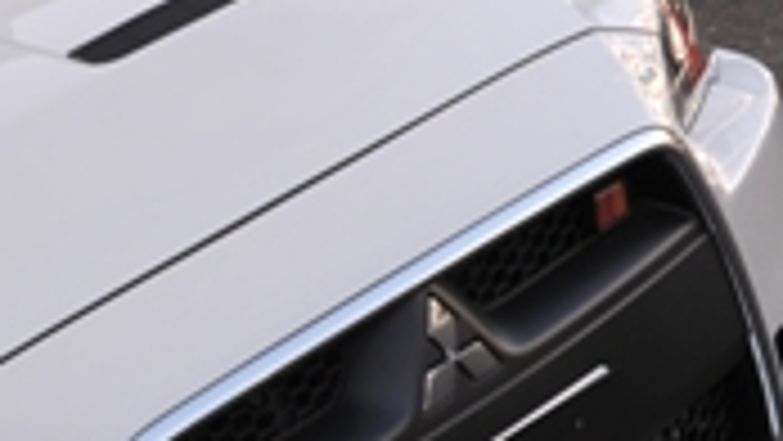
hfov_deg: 15.4
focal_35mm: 130
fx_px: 2700
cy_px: 459
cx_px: -328
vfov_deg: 9.3
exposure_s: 1/100
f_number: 5
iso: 200
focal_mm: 36
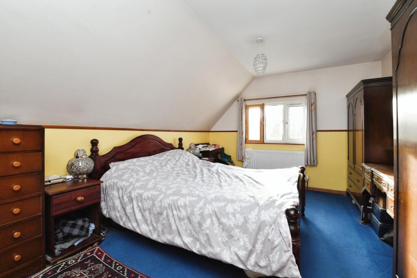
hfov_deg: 96.7
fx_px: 185
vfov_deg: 73.8
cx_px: 208
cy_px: 139
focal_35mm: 16
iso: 800
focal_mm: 16
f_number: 9
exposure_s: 1/60
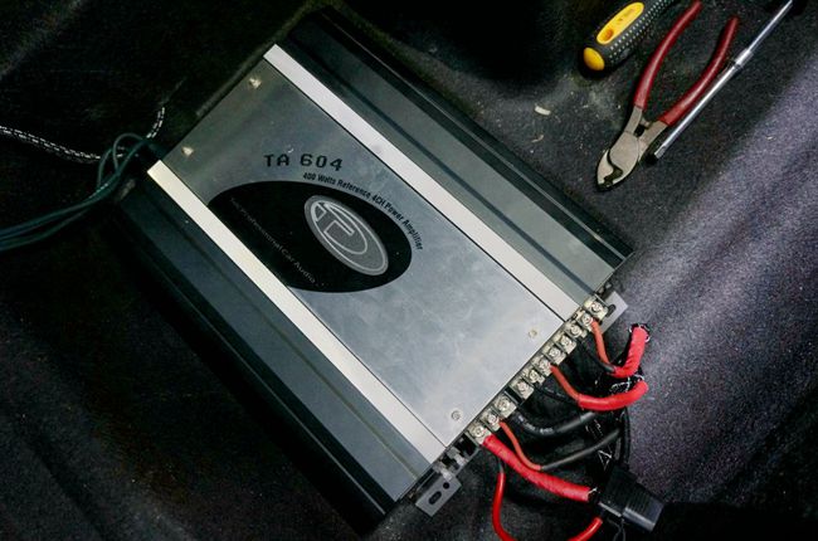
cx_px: 409
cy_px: 270
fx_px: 714
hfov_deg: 59.6
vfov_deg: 41.5
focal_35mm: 32
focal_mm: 21
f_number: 4
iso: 3200
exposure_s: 1/60
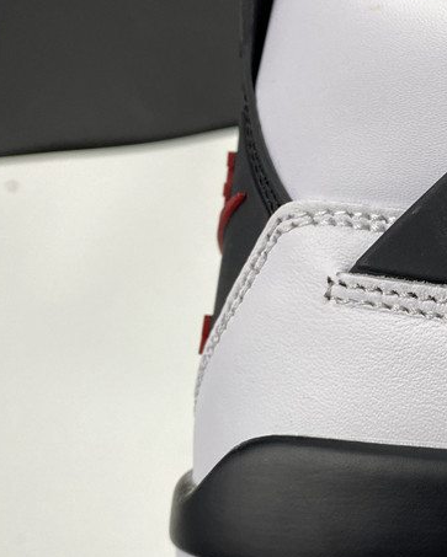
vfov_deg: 33.5
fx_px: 925
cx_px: 464
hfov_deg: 25.6
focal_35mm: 56
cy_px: 323
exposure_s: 1/100
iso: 50
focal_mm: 4.25
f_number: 1.8
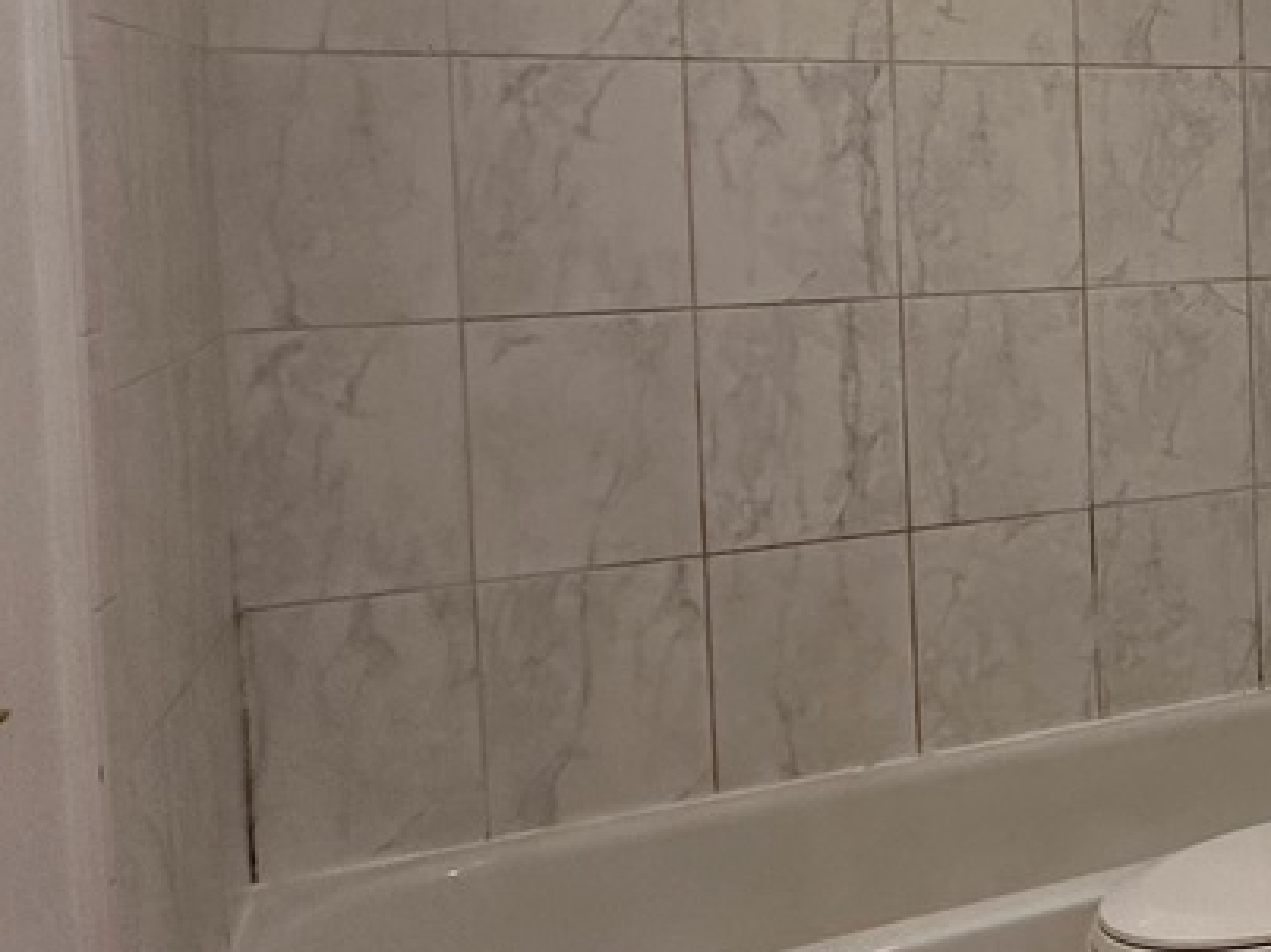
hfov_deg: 25.4
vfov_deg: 28.6
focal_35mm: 50
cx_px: 2034
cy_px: 224
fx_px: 1835
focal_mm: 2.22
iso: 160
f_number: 2.2
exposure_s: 1/120
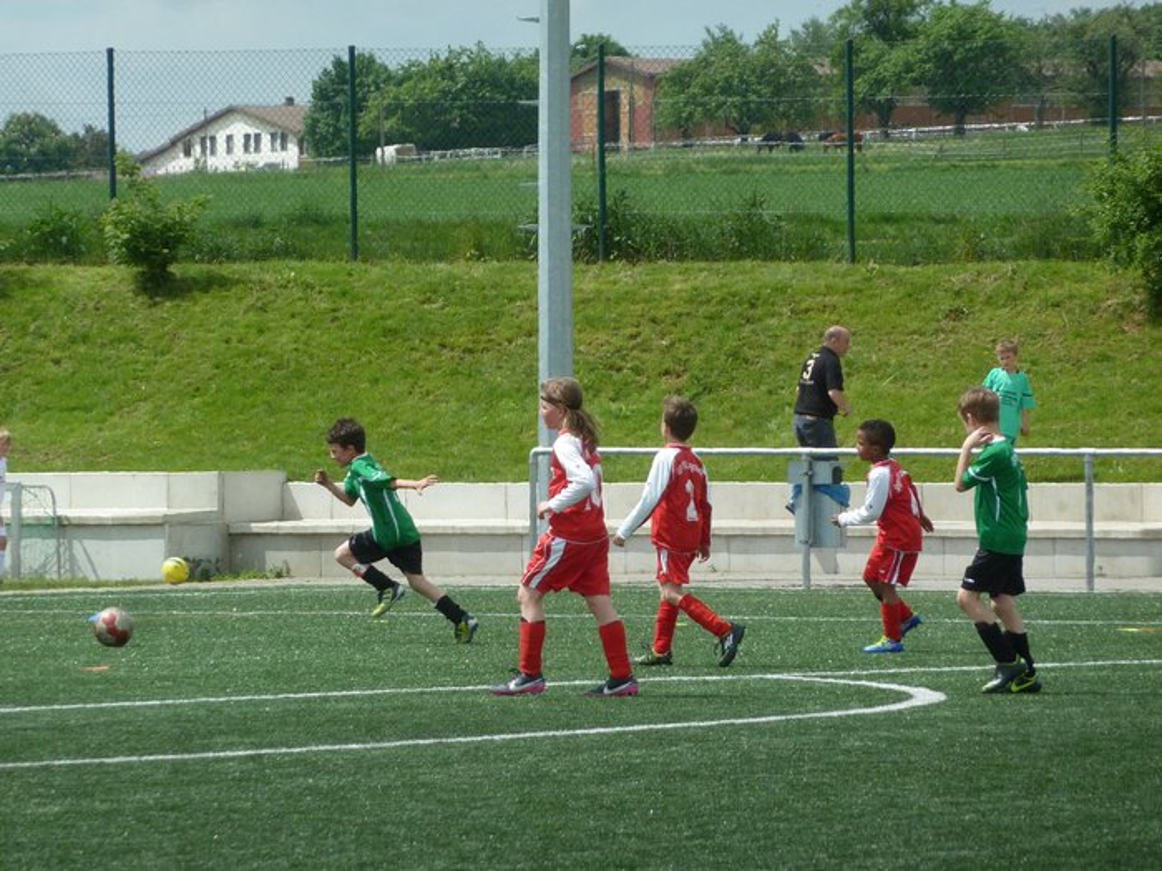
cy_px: 436
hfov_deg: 6.6
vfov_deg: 5.0
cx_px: 581
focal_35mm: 300
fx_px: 10070
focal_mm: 49.2
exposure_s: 1/1000
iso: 200
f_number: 4.9
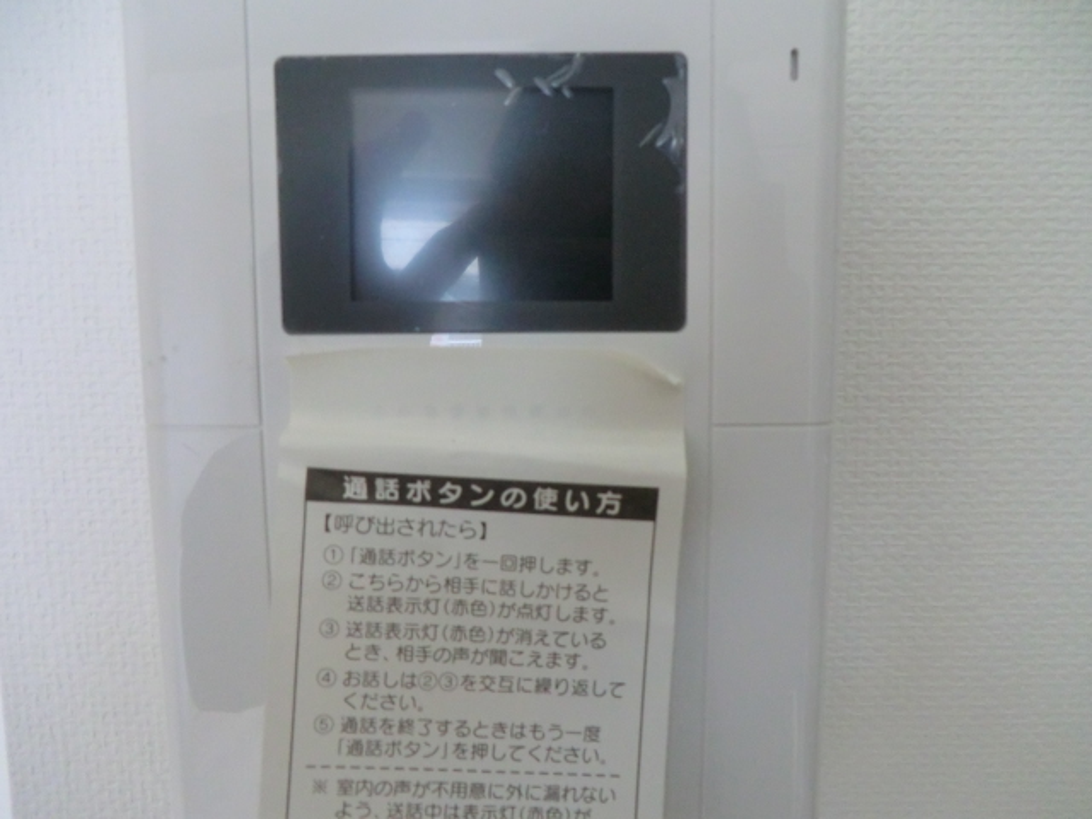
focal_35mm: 24
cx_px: 546
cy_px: 410
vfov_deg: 56.8
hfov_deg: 71.6
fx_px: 757
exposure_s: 1/60
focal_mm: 4.3
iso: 400
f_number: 3.2
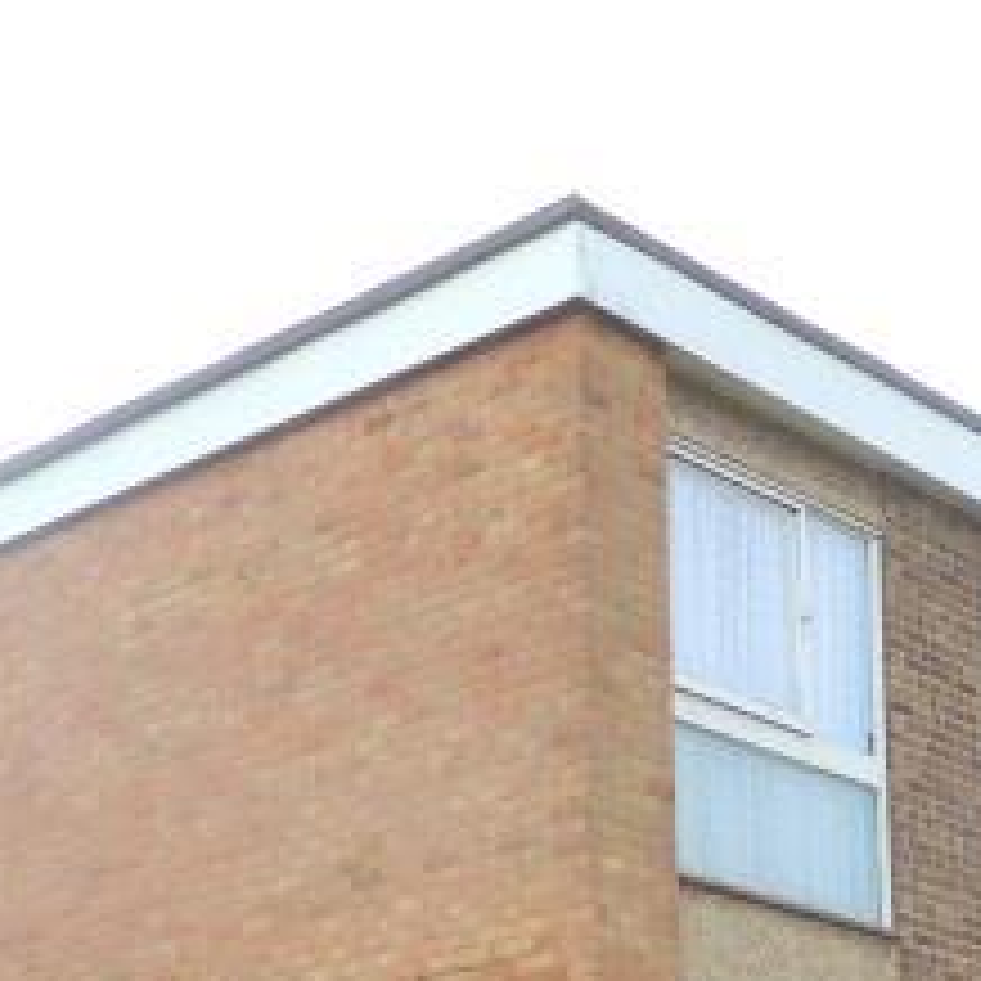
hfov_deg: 21.3
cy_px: 1282
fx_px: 2597
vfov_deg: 19.7
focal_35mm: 81
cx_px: 675
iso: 80
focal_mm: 4.1
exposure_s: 1/400
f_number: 4
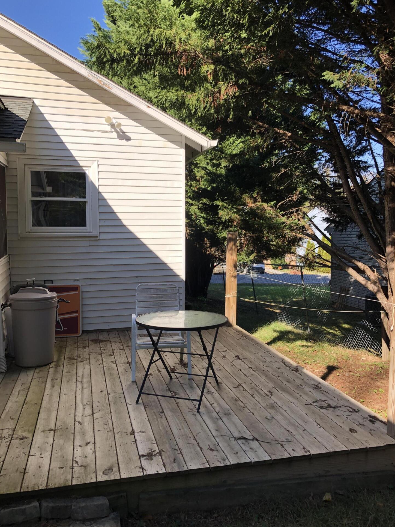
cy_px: 257
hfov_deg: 48.2
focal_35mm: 29
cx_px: 201
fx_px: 441
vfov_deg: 61.7
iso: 20
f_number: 1.8
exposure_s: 1/501
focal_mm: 3.99
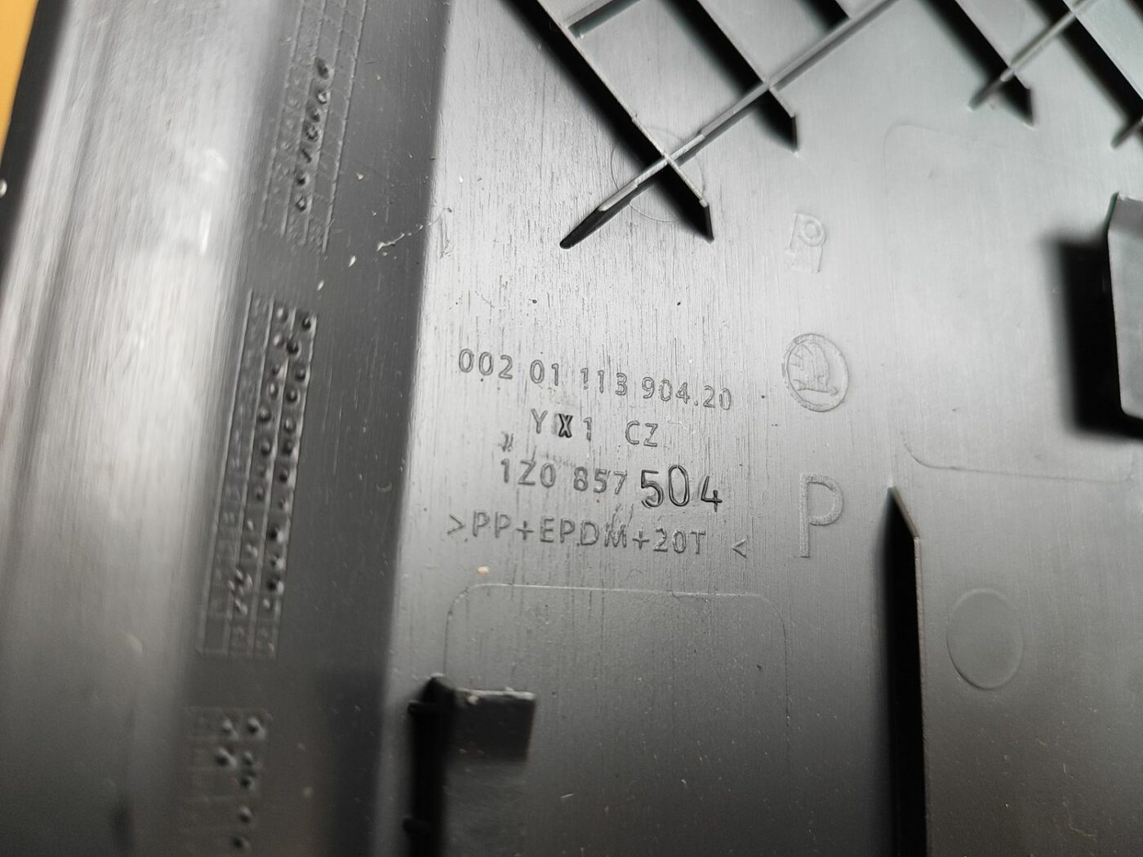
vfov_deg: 56.8
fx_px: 792
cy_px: 428
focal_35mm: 24
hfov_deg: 71.6
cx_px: 572
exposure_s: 1/100
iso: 314
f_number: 1.89
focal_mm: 5.89
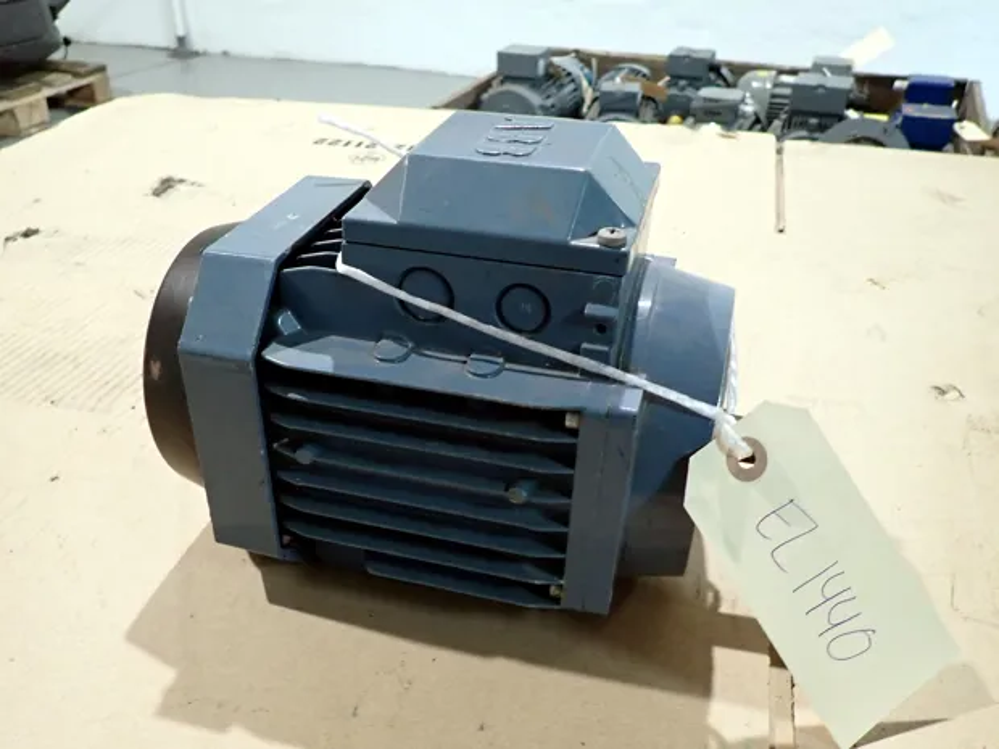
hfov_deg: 69.4
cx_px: 500
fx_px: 721
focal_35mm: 25
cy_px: 374
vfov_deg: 54.9
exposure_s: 1/30
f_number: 2
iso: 400
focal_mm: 4.5
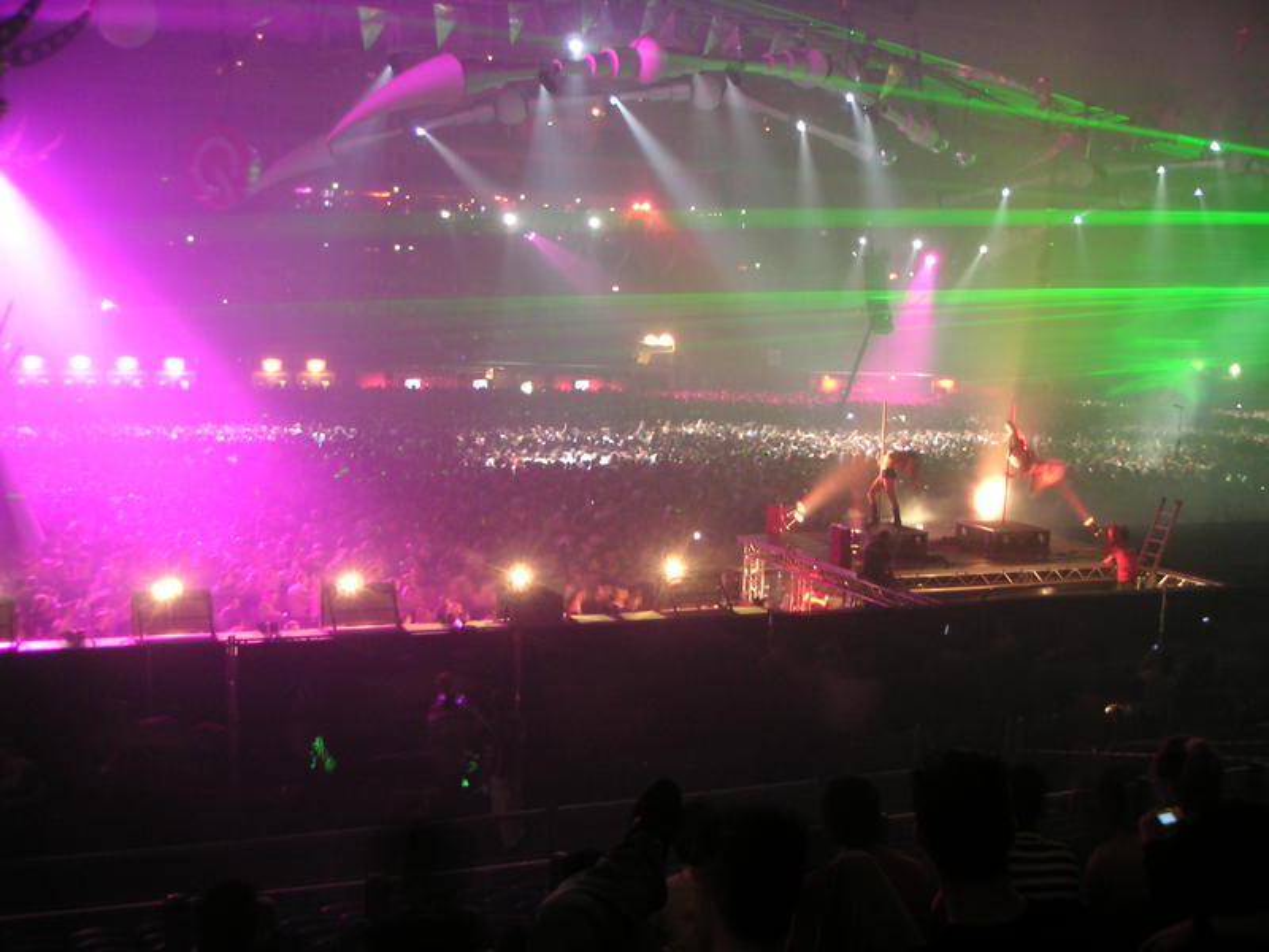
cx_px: 634
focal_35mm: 38
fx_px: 1393
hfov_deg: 49.0
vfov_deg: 37.7
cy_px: 476
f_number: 2.8
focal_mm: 6
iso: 100
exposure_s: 1.5
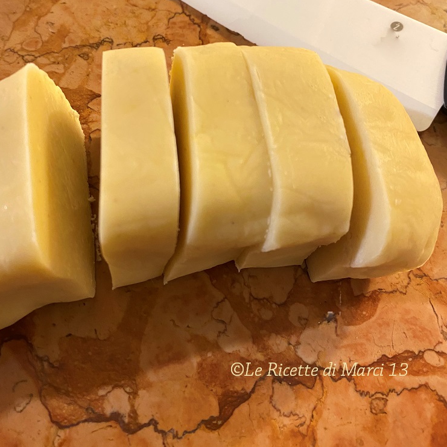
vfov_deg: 52.5
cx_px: 222
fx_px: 453
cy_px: 203
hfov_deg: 52.5
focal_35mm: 31
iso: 500
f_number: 1.8
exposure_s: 1/33
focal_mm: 4.25
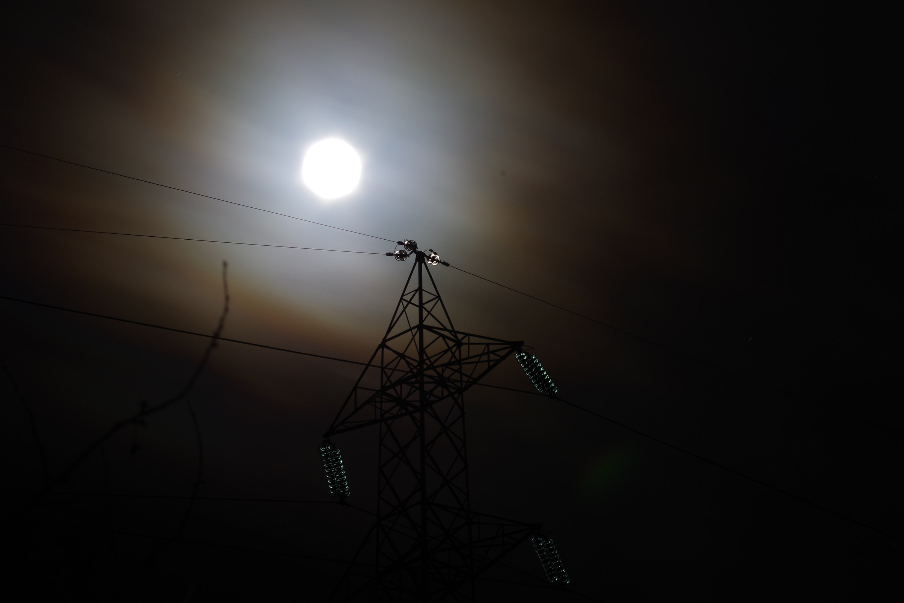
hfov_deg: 9.9
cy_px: 302
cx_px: 452
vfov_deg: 6.6
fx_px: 5198
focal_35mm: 207
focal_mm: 137.5
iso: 100
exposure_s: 13
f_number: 16
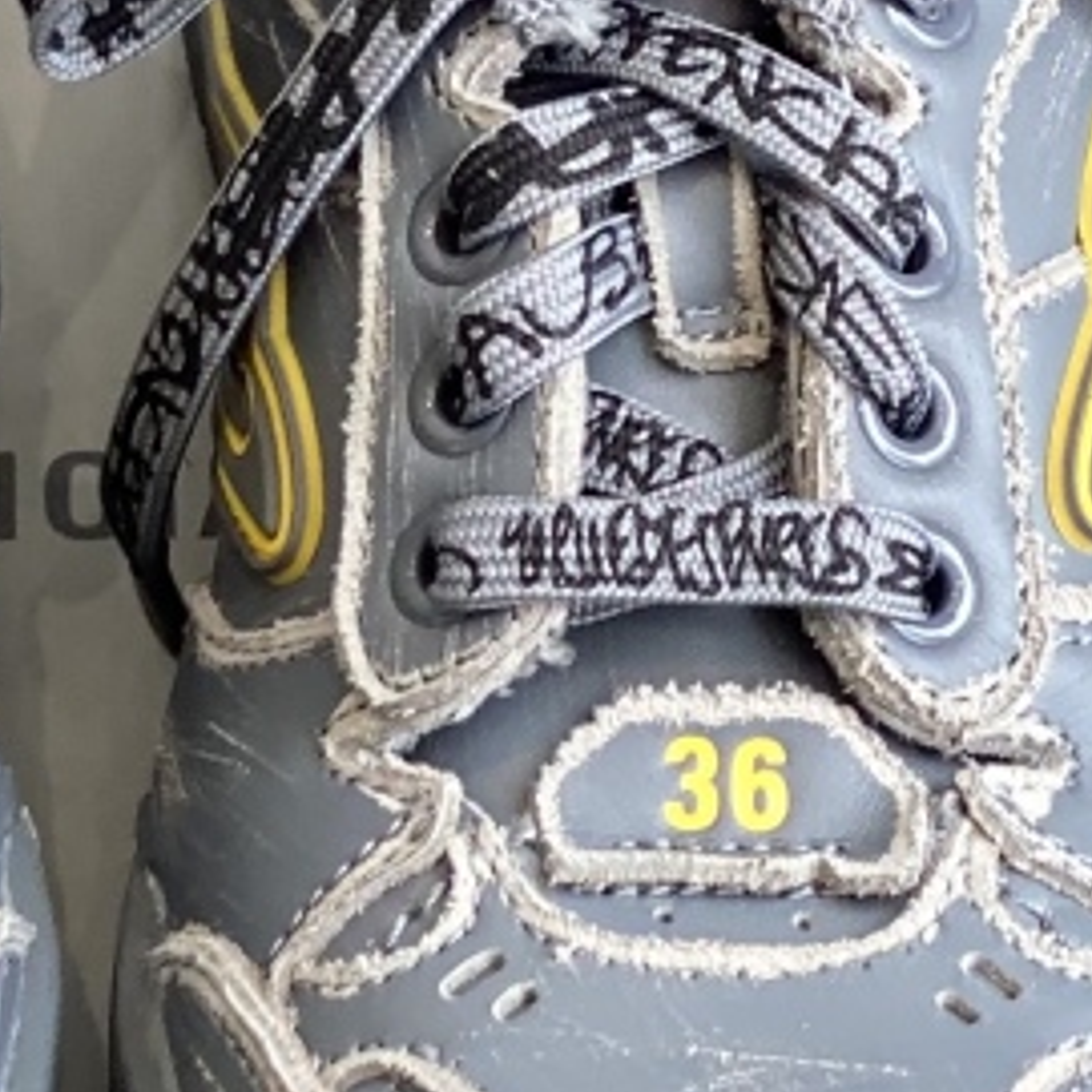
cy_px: 254
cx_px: 52
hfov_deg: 7.2
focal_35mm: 244
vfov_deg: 7.2
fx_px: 8708
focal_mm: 6
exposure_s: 1/122
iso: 40
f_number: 2
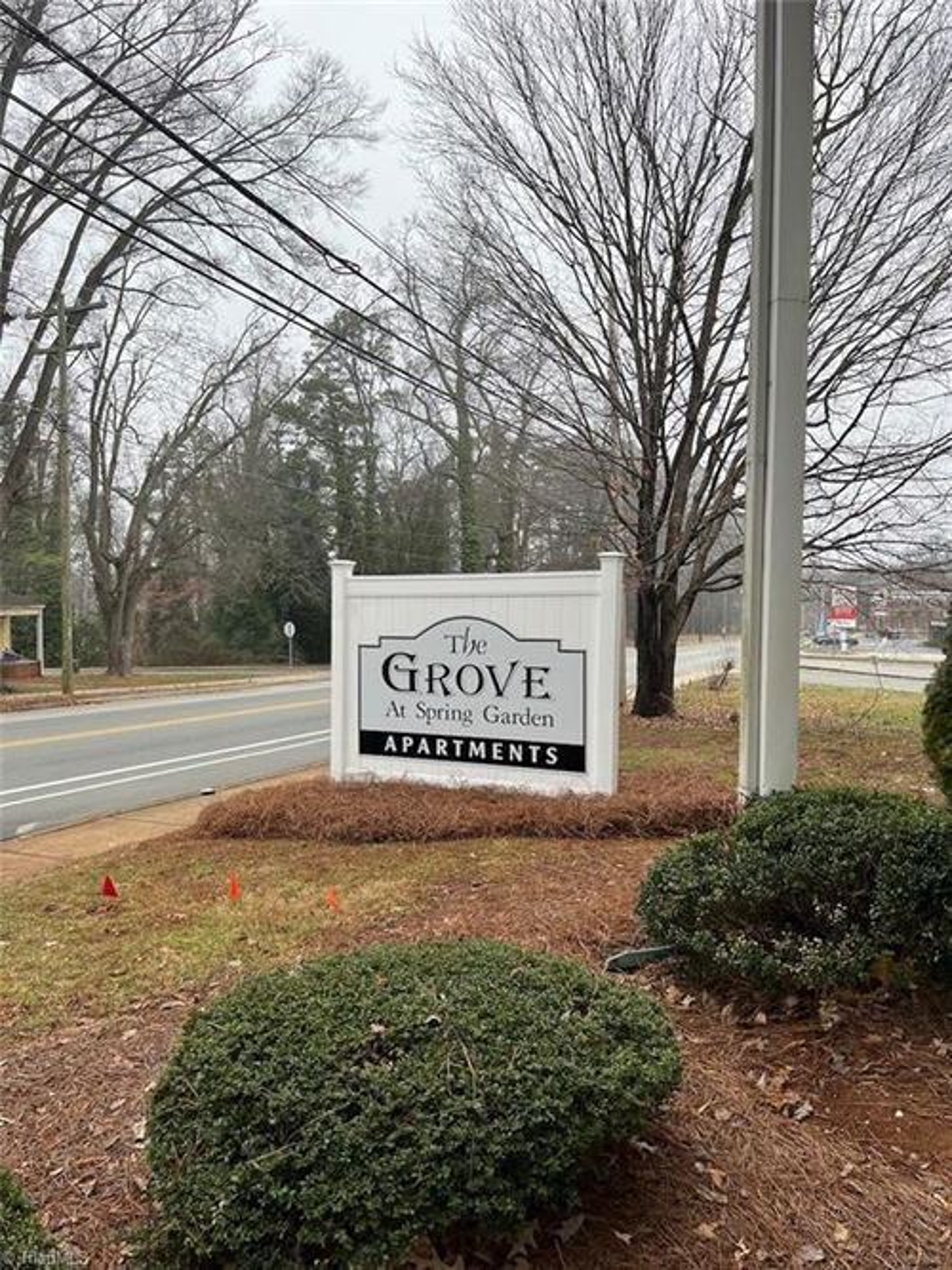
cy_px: 635
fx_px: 954
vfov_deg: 67.3
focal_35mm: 26
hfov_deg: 53.0
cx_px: 476
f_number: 1.5
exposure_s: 1/628
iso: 50
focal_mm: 5.7
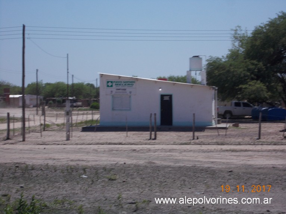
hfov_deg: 15.5
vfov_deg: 11.7
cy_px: 107
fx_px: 1049
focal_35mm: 127
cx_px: 143
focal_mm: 17.9
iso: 80
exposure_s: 1/125
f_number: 12.6
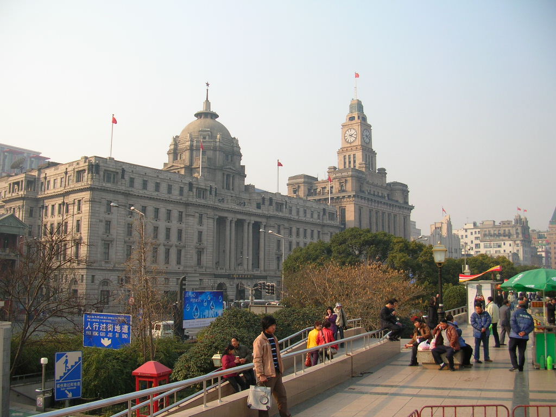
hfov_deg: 52.6
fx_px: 562
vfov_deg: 40.7
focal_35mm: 35
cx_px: 278
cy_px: 208
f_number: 2.8
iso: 50
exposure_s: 1/448
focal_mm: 5.8
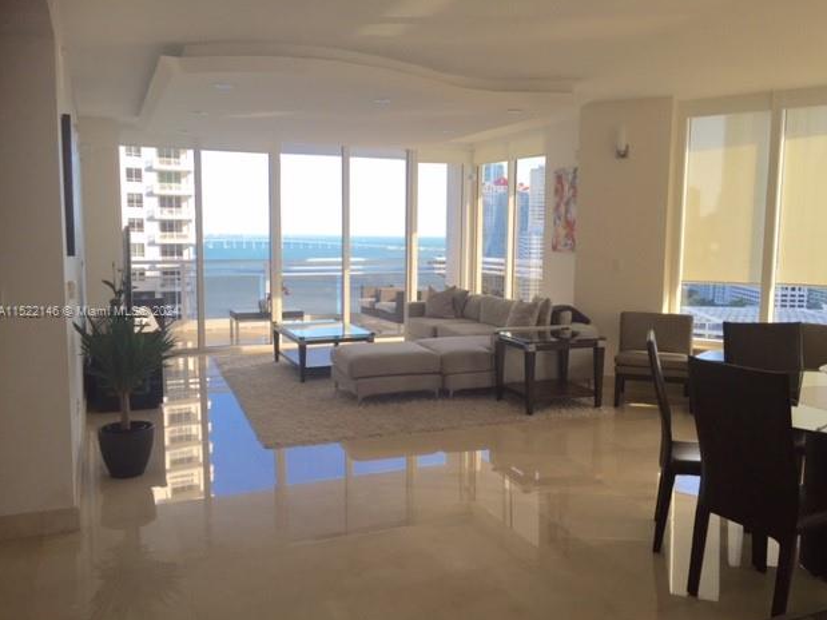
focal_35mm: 30
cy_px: 313
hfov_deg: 60.0
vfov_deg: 46.8
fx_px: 717
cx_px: 422
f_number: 2.2
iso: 32
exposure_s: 1/194
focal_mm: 4.15
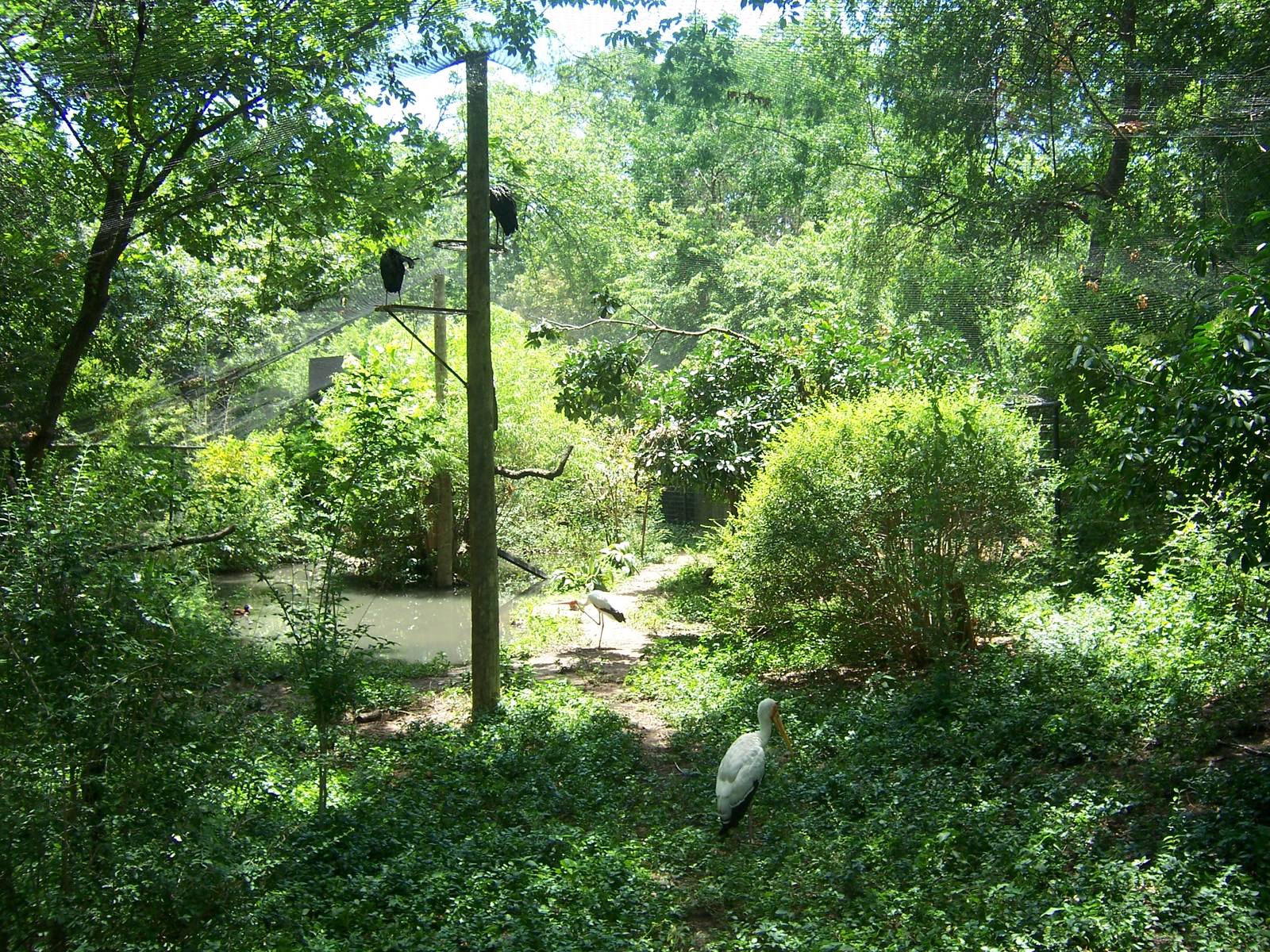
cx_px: 635
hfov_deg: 55.4
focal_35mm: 33
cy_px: 476
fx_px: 1211
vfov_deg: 42.9
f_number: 3.4
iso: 80
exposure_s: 1/90
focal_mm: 5.5
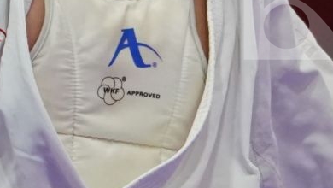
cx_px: 34
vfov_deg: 0.6
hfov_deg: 1.1
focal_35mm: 2028
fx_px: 17919
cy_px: -18
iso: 2500
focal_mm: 280
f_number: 4
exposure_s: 1/1000
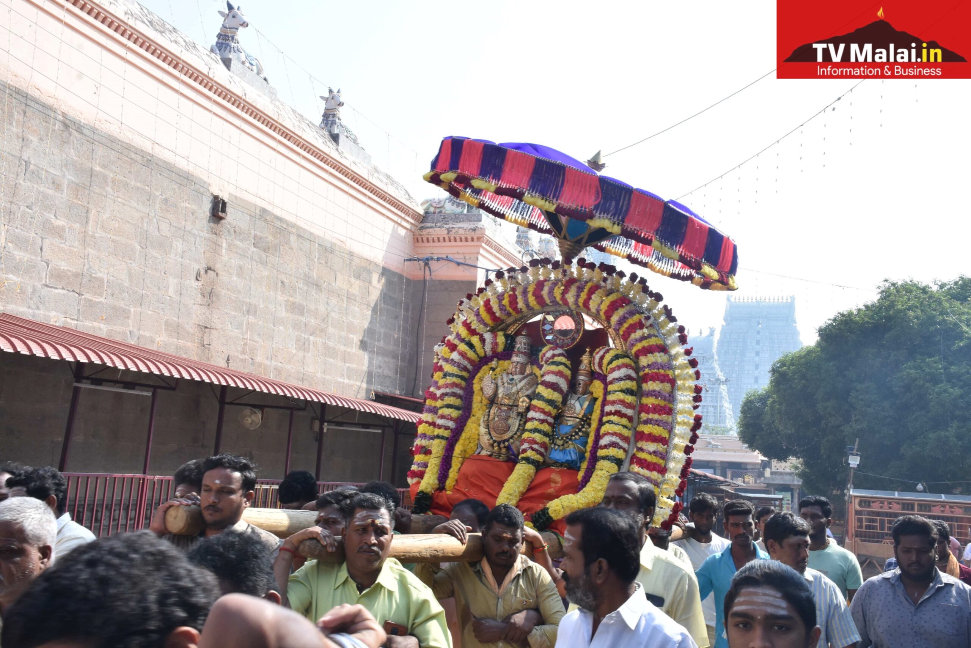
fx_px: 1093
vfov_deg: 33.0
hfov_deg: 47.9
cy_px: 324
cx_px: 486
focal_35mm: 40
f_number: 14
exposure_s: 1/160
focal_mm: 27
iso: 400
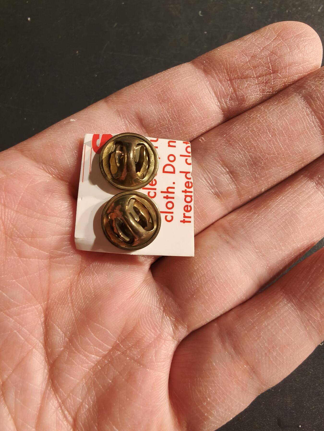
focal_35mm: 23
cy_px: 216
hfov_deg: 58.9
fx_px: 287
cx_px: 162
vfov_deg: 73.9
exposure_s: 1/63
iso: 250
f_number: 2
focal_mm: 2.32
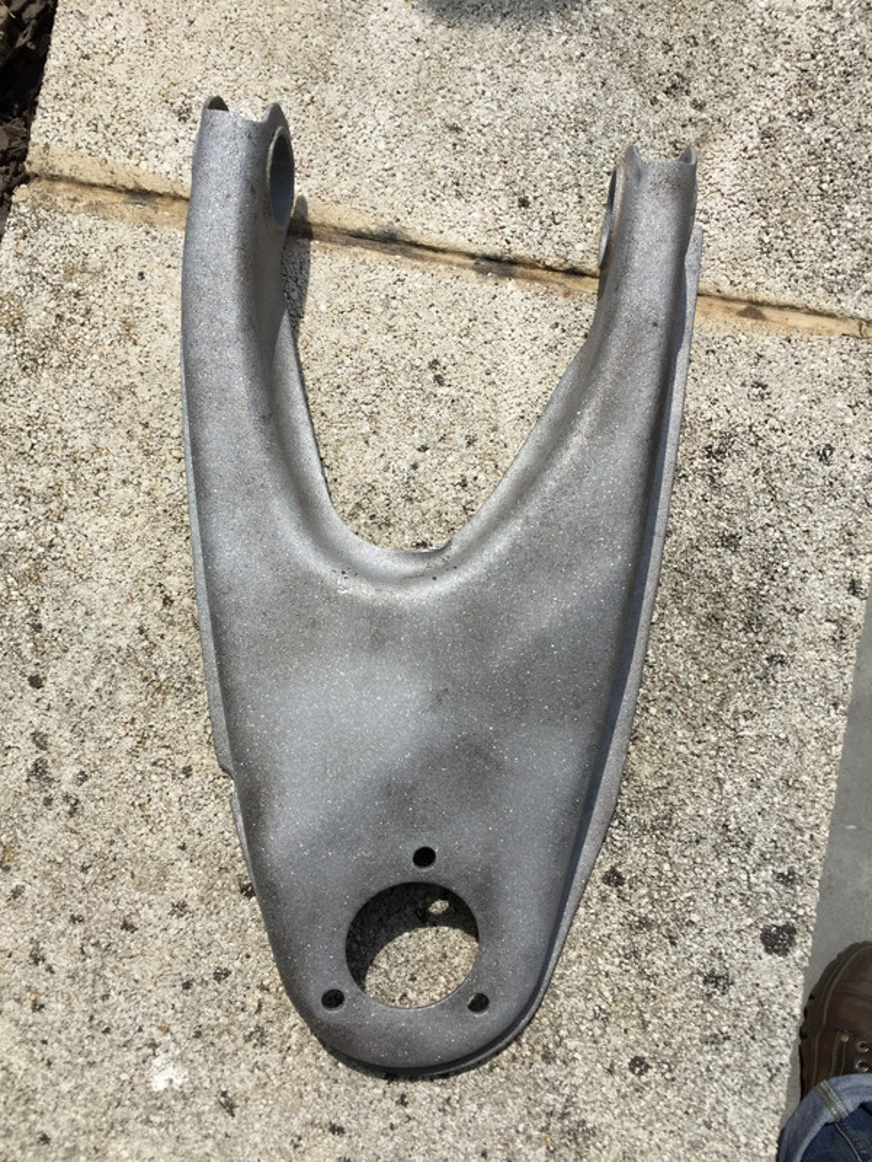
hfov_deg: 48.2
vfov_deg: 61.7
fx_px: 974
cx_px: 436
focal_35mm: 29
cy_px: 581
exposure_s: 1/3968
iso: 32
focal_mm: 4.15
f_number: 2.2
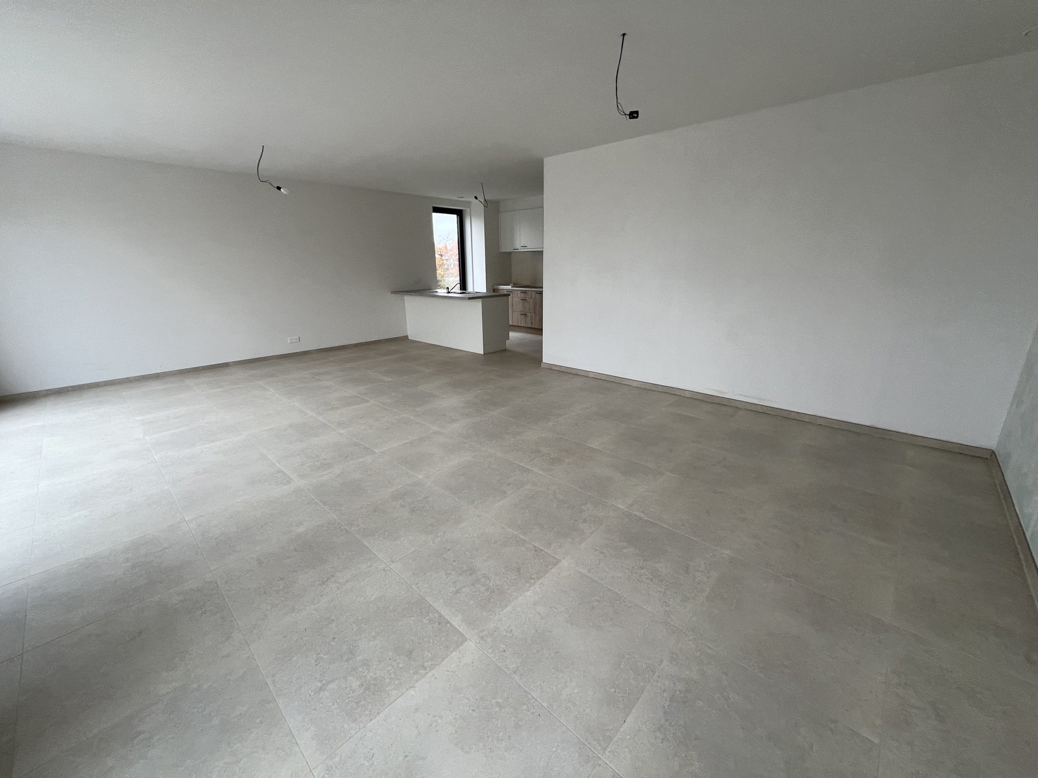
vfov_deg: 89.9
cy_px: 389
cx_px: 519
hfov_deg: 106.2
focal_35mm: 13
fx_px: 390
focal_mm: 1.57
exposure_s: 1/99
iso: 64
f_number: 1.8
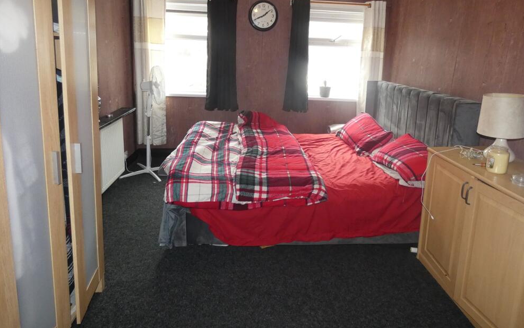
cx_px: 262
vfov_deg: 54.5
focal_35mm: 22
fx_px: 314
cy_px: 125
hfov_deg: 79.6
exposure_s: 1/60
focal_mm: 3.6
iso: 400
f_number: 2.8
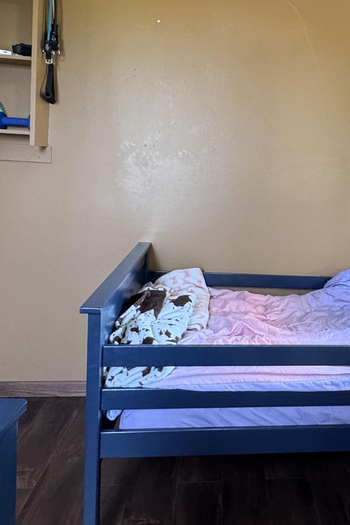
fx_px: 481
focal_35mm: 33
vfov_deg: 56.7
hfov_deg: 38.1
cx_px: 294
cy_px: 207
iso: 320
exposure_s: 1/60
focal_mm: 2.22
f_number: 2.2
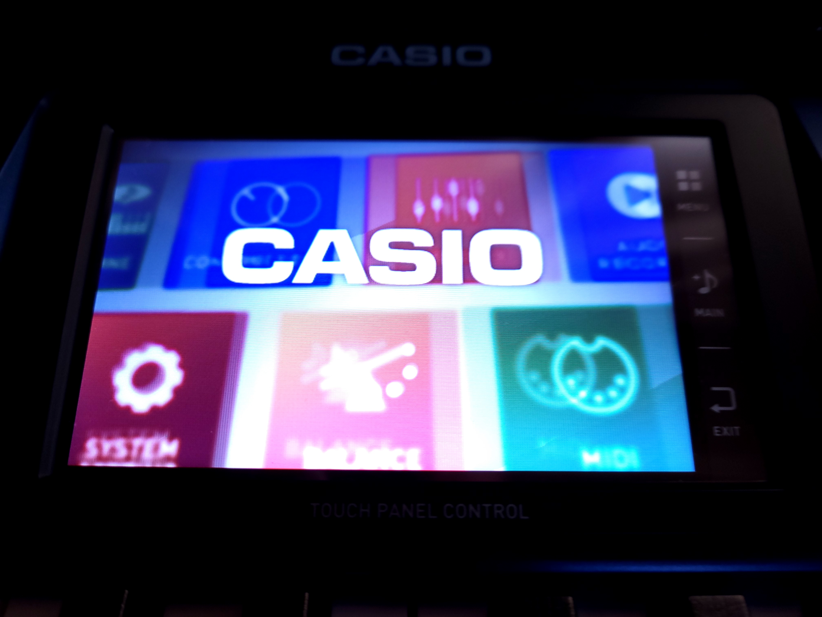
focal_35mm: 26
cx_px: 411
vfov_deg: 53.1
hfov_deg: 67.3
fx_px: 617
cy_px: 308
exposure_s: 1/15
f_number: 1.8
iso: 50
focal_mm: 5.4
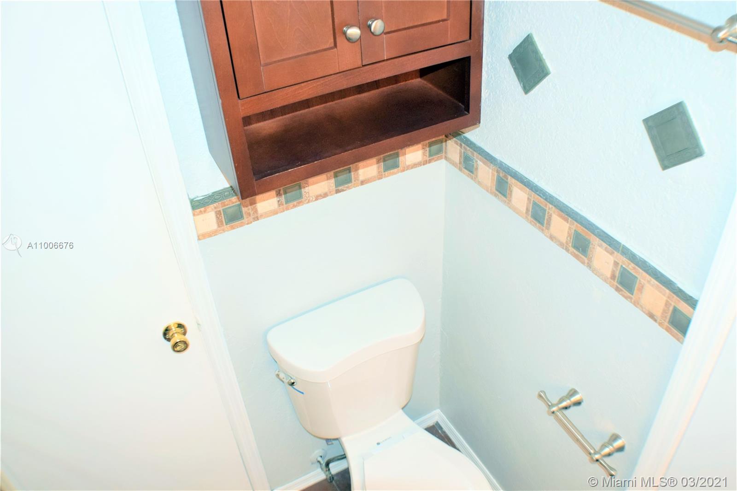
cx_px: 368
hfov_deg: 47.9
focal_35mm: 40
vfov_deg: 33.0
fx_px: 829
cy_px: 246
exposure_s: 1/100
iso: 800
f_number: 5
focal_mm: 27
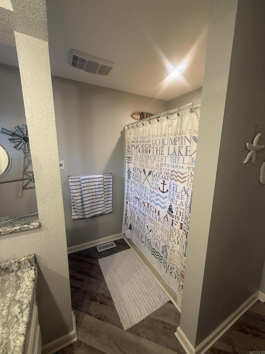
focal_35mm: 14
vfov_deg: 102.1
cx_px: 132
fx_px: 143
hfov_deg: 85.7
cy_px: 177
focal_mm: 2.22
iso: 200
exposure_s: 1/60
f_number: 2.2
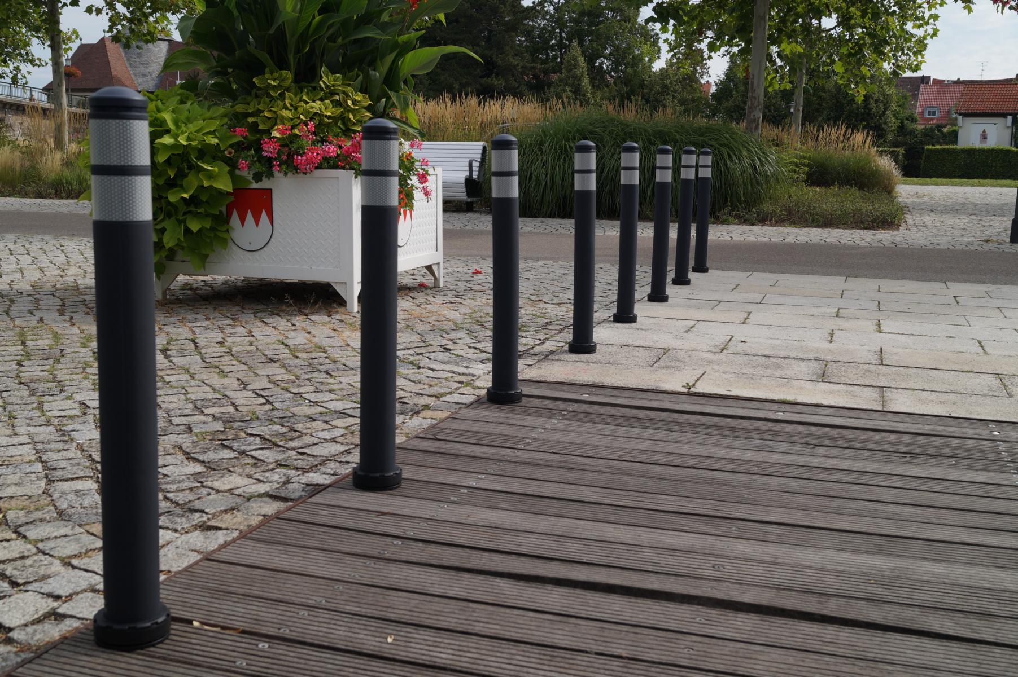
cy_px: 338
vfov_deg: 34.2
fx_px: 1102
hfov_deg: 49.6
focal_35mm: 39
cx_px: 509
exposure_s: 1/400
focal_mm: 26
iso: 100
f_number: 6.3
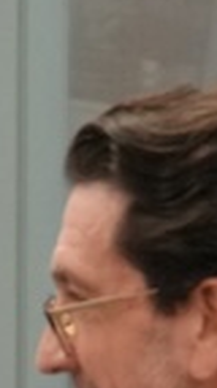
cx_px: -730
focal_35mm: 770
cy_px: 971
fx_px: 7909
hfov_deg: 1.6
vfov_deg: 2.8
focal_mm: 70
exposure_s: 1/160
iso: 2500
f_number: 4
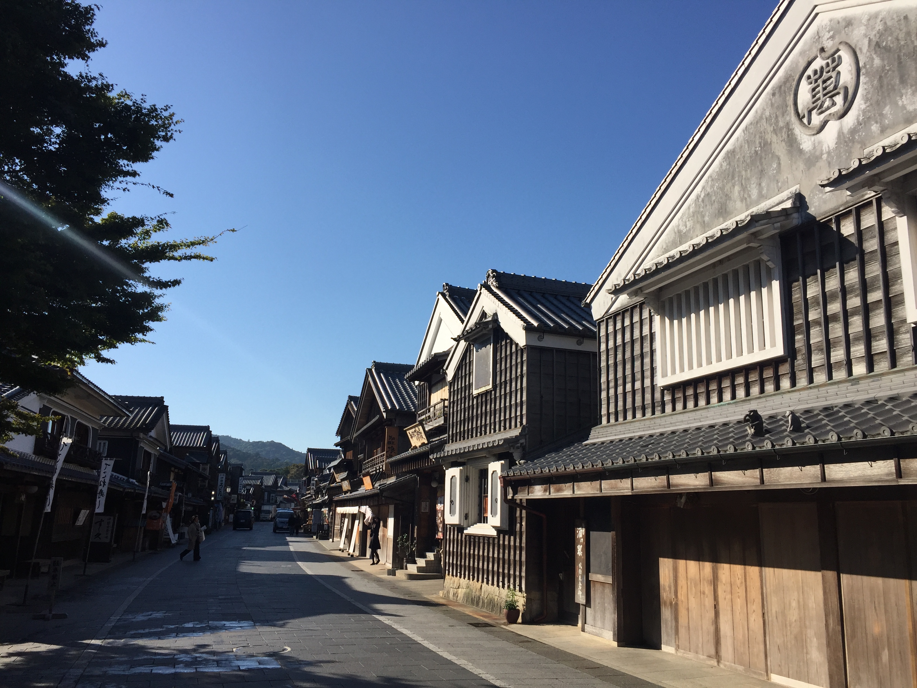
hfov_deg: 61.7
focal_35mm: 29
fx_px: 768
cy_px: 344
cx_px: 458
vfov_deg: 48.2
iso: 32
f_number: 2.2
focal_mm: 4.15
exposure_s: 1/2639
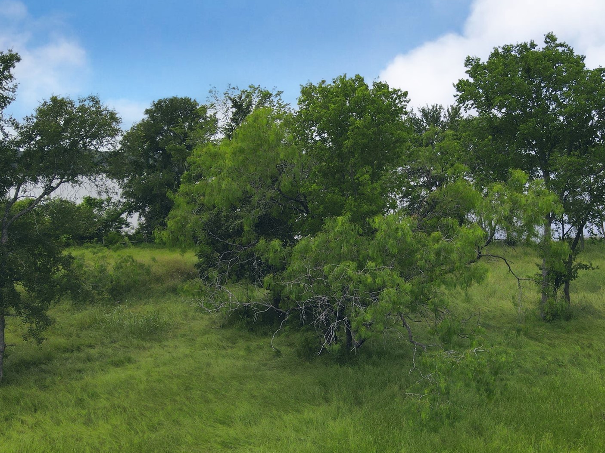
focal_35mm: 35
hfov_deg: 52.1
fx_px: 612
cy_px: 286
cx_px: 379
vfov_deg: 40.4
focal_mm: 4.5
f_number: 2.8
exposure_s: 1/640
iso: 100
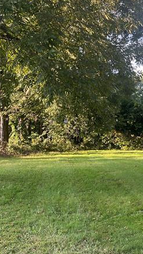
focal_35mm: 50
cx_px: 97
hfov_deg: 23.8
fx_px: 337
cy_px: 174
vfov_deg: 40.7
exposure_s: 1/166
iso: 32
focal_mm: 4.2
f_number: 1.6
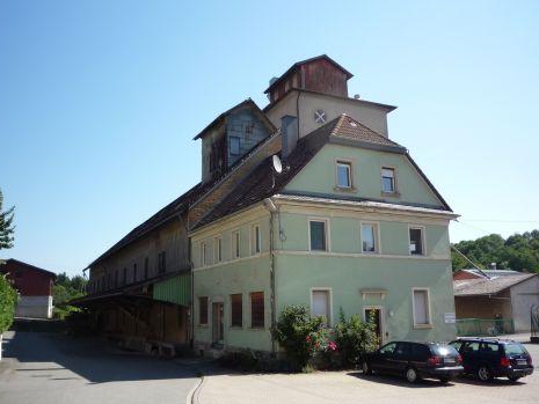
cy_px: 207
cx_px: 269
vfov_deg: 43.0
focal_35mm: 33
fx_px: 514
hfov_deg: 55.3
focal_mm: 5.2
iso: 100
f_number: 4
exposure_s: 1/400
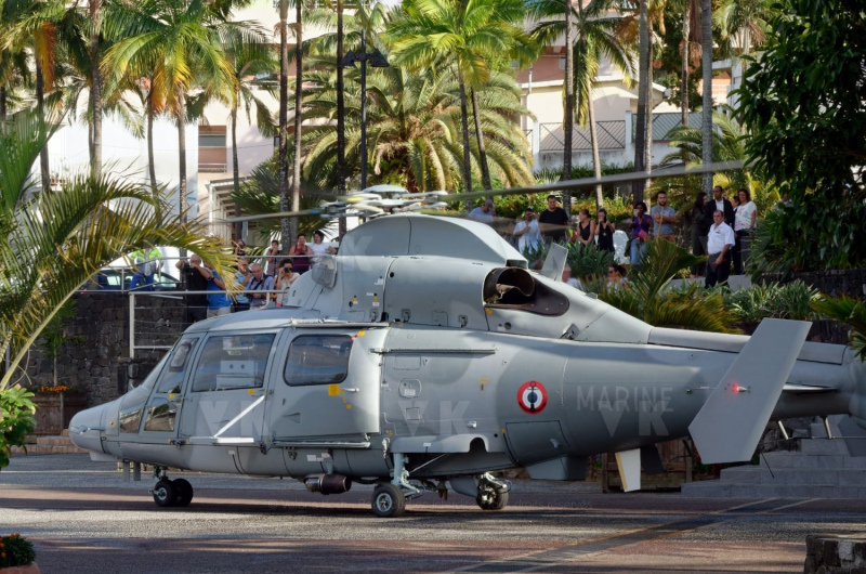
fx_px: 2521
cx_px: 433
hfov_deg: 19.5
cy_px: 287
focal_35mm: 105
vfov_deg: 13.0
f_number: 10
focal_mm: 70
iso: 200
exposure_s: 1/160
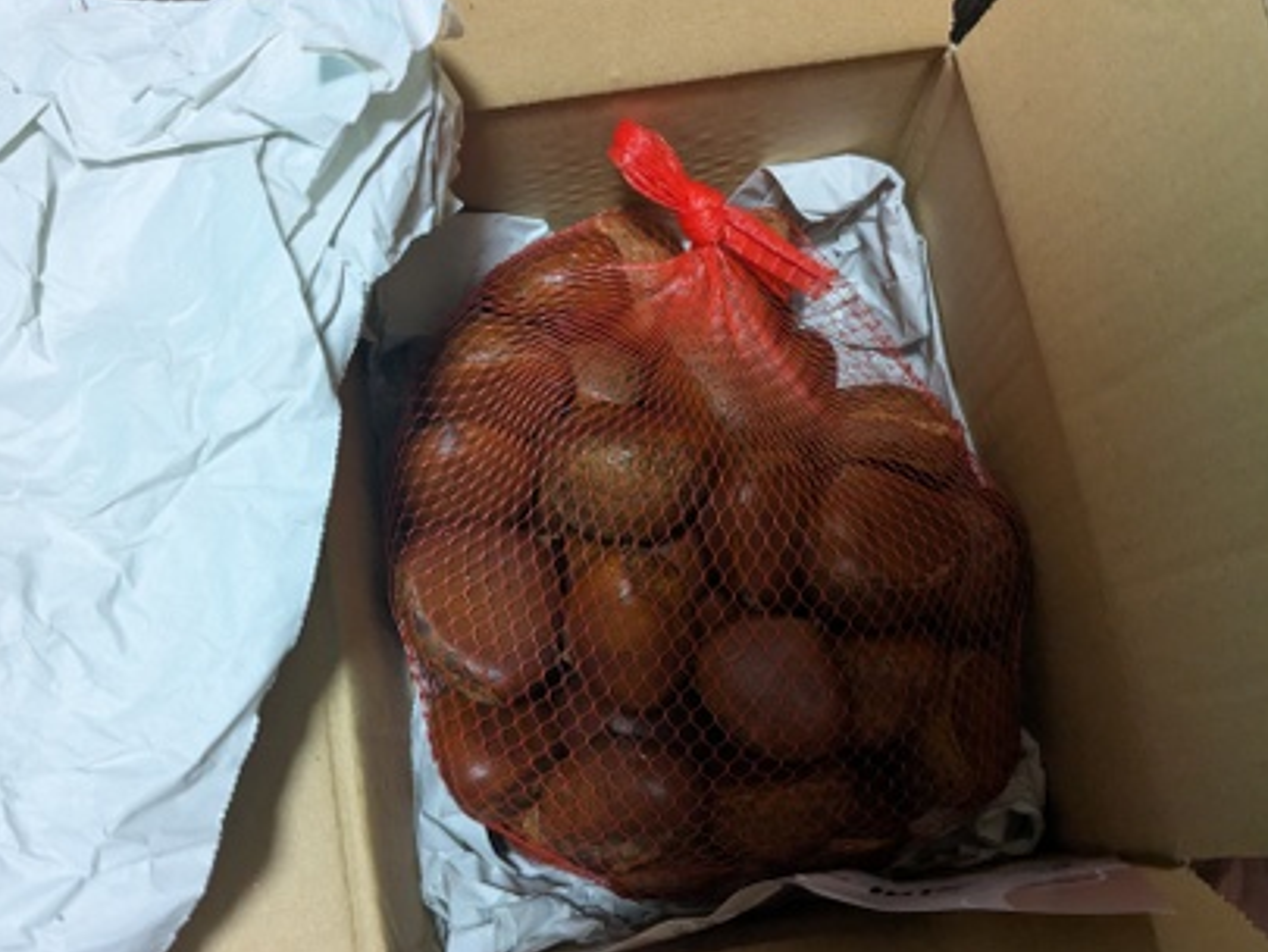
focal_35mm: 32
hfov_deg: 56.8
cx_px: 595
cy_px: 526
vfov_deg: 44.1
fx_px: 1173
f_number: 1.73
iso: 401
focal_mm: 4.38
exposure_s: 1/60
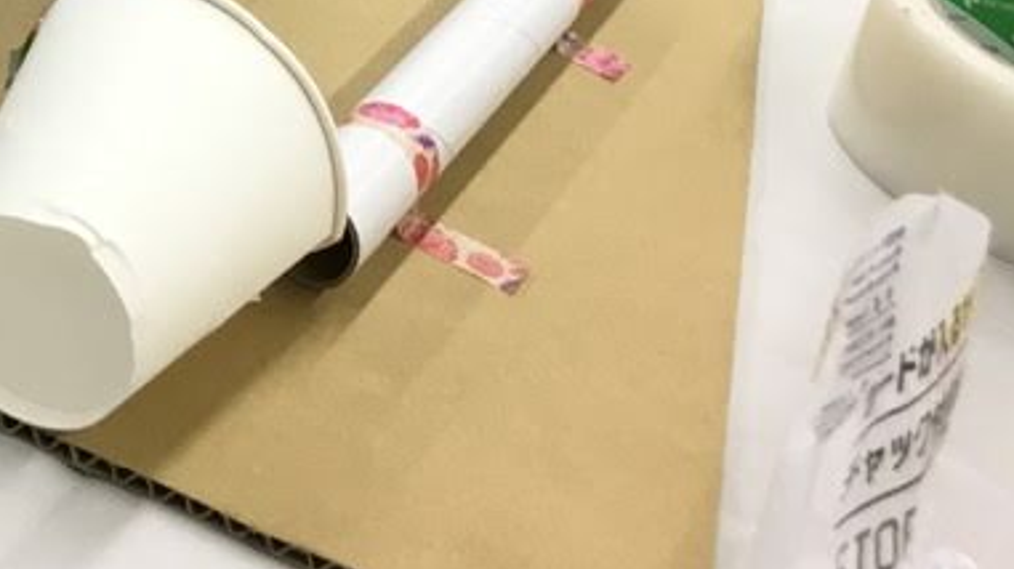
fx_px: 2285
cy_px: -404
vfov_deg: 13.1
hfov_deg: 23.7
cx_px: -45
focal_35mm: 85
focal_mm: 4.15
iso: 40
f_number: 2.2
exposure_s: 1/30
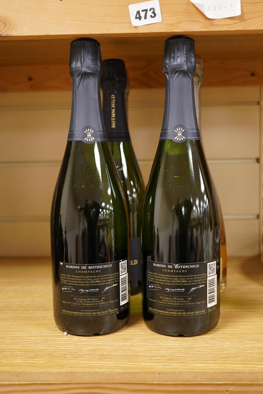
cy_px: 197
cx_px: 132
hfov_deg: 29.9
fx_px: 493
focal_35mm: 45
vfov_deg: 43.6
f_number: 3.5
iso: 2500
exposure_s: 1/200
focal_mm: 30
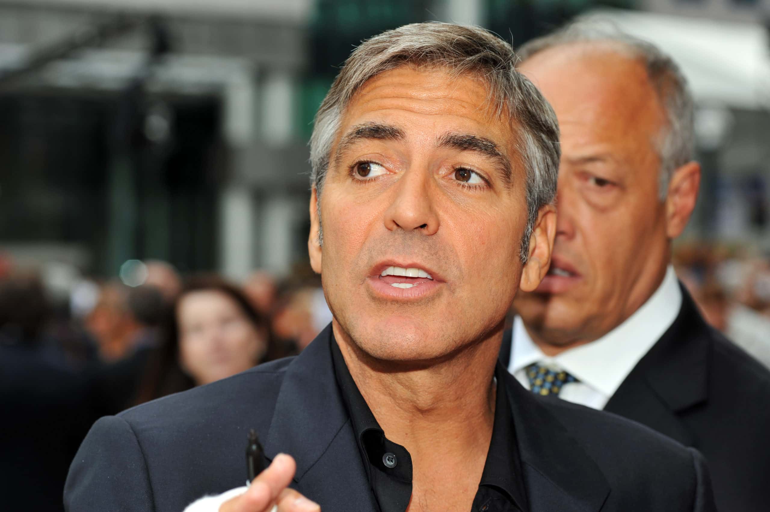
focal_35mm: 80
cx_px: 385
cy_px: 256
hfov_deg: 25.4
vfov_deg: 17.0
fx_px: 1710
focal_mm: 80
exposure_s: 1/160
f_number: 5
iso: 200
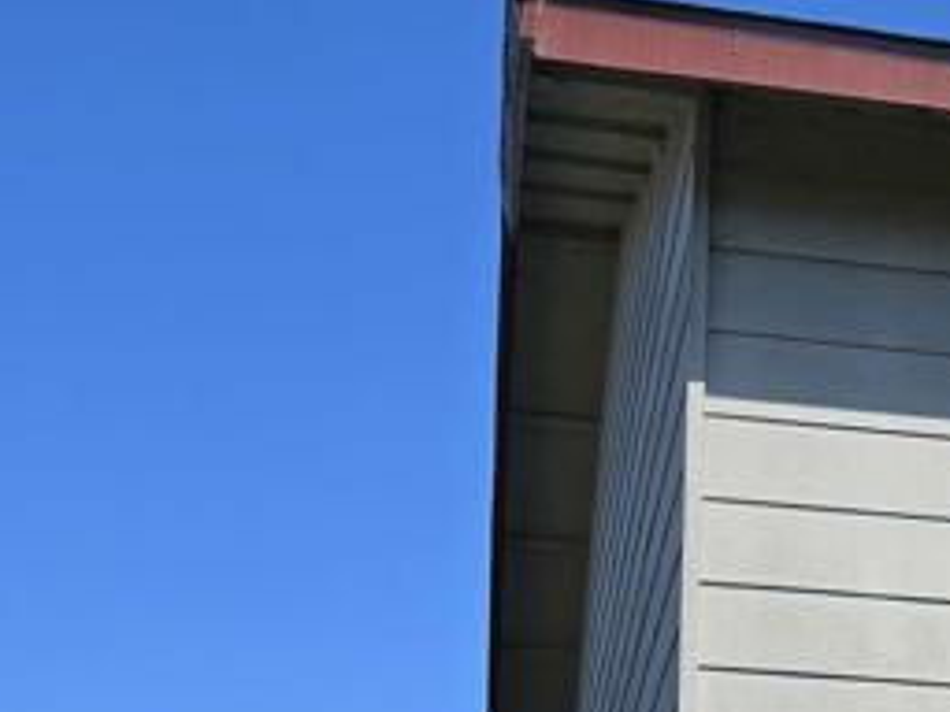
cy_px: 946
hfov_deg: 20.1
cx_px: 1124
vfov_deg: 15.3
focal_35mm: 92
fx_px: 2525
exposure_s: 1/2921
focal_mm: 5.4
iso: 50
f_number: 1.8
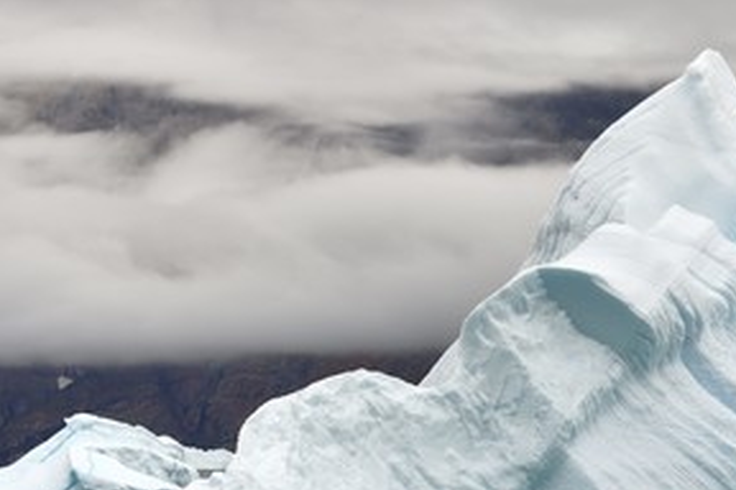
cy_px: 311
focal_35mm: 241
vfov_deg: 5.7
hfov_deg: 8.5
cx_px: 409
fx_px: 4927
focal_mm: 165
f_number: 10
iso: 200
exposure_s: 1/400
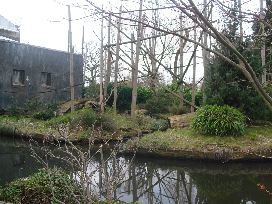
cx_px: 136
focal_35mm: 36
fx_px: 283
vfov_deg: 39.7
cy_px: 102
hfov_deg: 51.4
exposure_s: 1/160
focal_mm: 6.3
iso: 100
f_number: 3.1
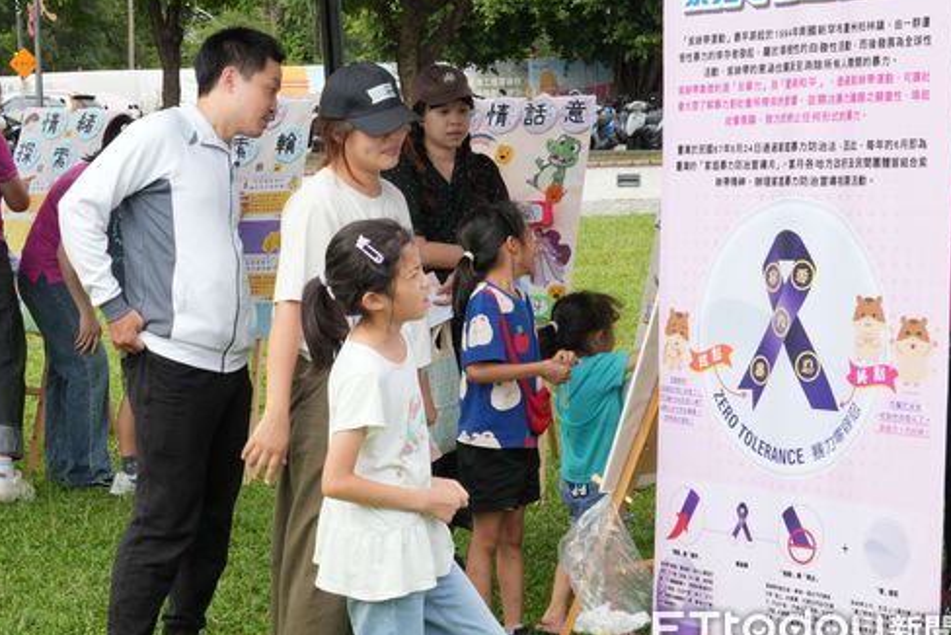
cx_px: 423
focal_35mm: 86
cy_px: 279
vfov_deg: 15.9
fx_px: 2273
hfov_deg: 23.6
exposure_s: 1/80
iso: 400
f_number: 18
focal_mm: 70
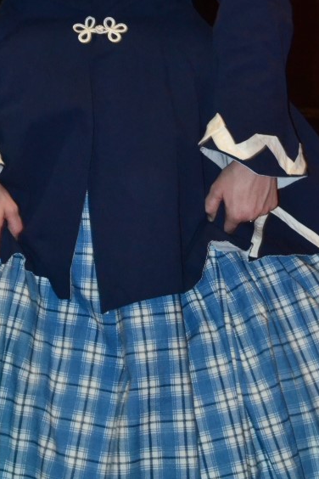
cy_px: 14
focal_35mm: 141
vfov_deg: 14.3
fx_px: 1874
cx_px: 9
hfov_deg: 9.7
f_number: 7.1
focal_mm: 46
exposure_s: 1/60
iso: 3200
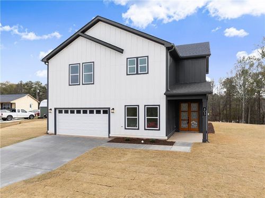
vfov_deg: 56.7
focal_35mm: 24
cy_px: 99
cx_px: 132
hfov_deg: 71.6
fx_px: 184
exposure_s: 1/80
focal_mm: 12.29
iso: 220
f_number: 2.8
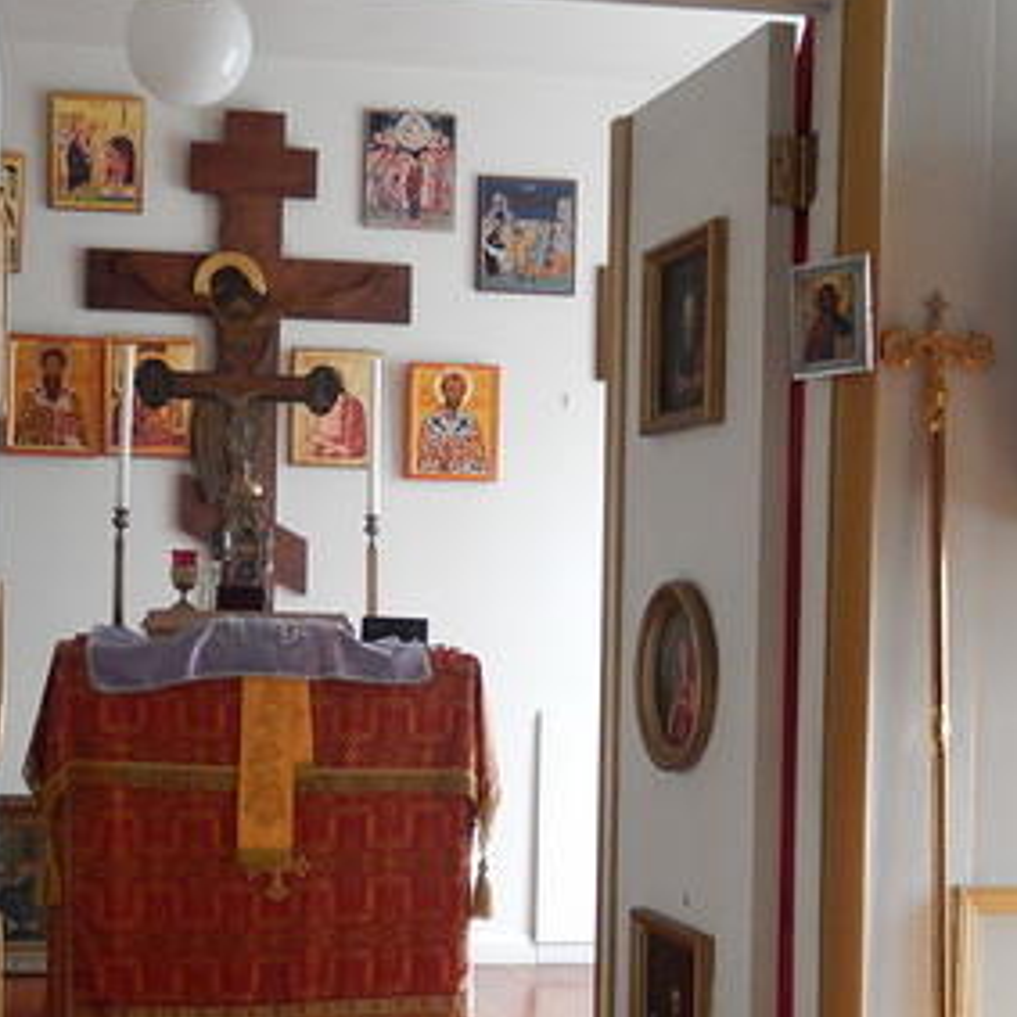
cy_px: 647
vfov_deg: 26.8
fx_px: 2127
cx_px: 420
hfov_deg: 26.8
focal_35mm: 64
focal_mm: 5.7
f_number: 3.8
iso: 320
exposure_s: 1/30
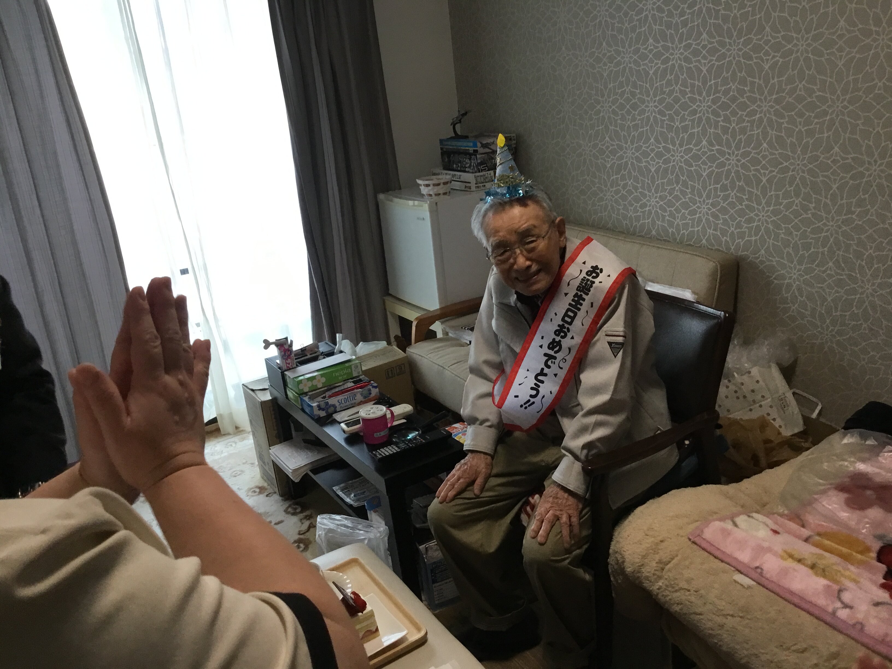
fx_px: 799
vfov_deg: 45.4
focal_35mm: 31
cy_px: 334
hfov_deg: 58.4
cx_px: 446
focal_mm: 3.3
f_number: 2.4
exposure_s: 1/30
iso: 40
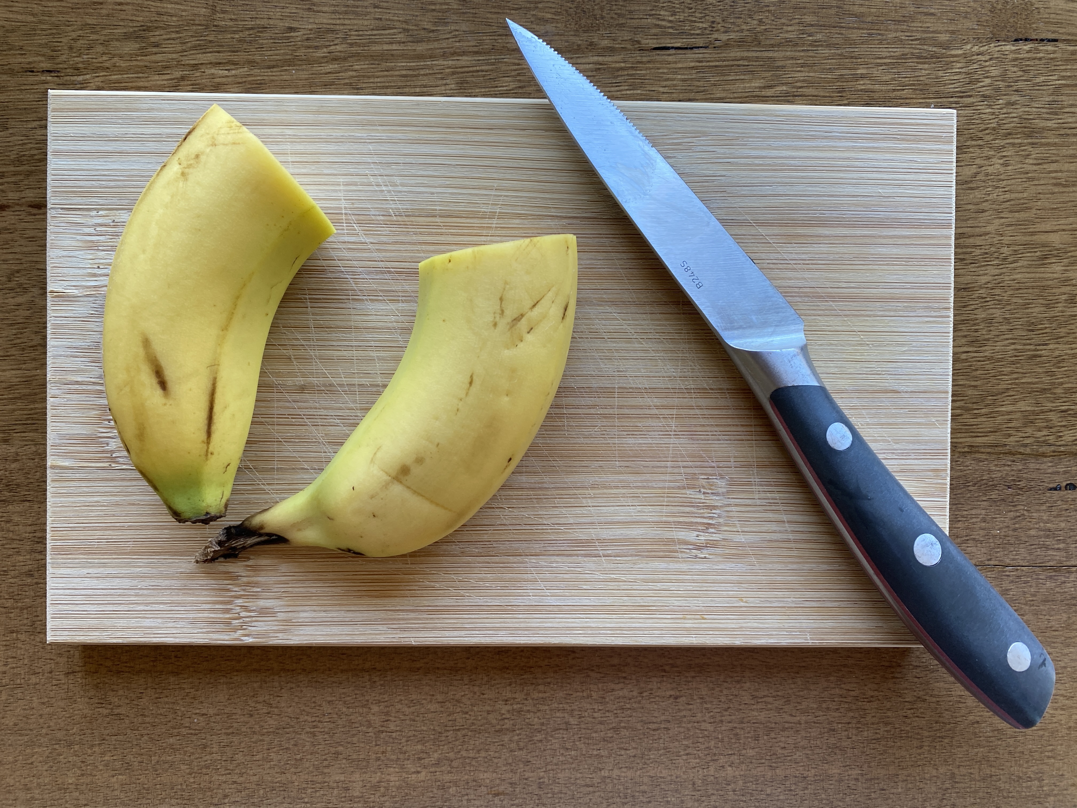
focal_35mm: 26
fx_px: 809
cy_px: 404
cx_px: 538
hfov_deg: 67.3
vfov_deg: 53.1
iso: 80
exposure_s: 1/122
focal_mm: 4.25
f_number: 1.8
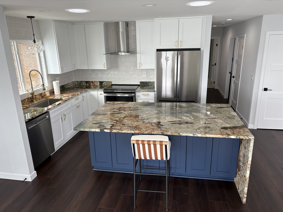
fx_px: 213
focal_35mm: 26
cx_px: 142
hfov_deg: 67.3
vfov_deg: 53.1
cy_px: 106
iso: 40
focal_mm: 5.96
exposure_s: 1/121
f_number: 1.6
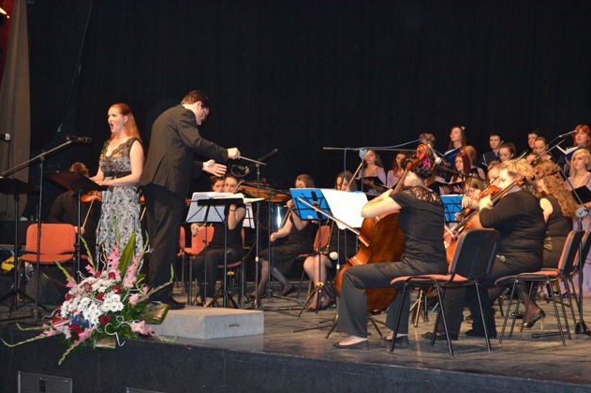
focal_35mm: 69
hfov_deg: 29.5
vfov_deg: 19.9
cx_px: 295
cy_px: 196
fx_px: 1124
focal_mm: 45
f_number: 5.3
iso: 3200
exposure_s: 1/60
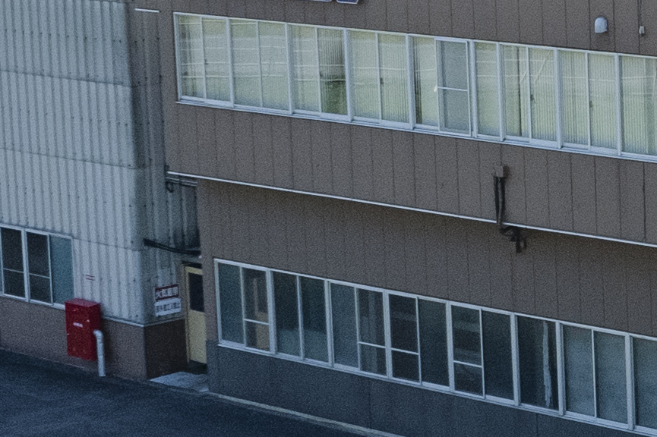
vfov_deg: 9.9
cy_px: 151
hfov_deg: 13.1
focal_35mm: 139
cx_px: 1242
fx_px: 2536
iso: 100
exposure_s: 1/2000
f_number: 2.8
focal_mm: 8.38
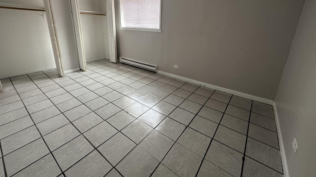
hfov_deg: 99.3
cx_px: 152
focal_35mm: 16
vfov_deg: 65.7
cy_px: 63
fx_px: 134
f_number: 2.2
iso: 200
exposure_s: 1/60
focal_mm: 2.22
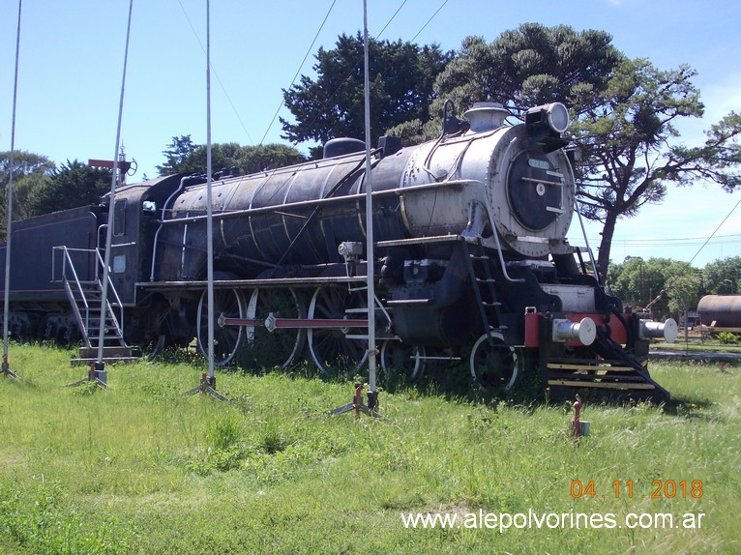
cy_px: 278
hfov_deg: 43.9
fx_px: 920
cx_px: 370
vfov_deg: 33.6
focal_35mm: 43
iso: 80
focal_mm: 6.1
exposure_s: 1/125
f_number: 6.5
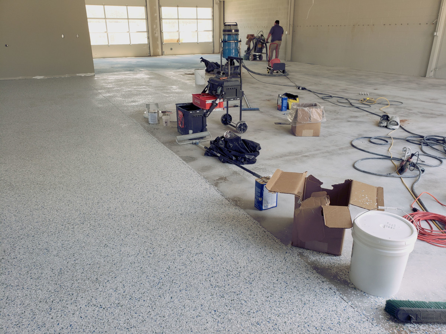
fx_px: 335
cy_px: 167
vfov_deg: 53.1
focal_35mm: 26
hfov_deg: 67.3
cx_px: 223
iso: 80
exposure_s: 1/100
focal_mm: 4.3
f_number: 2.4
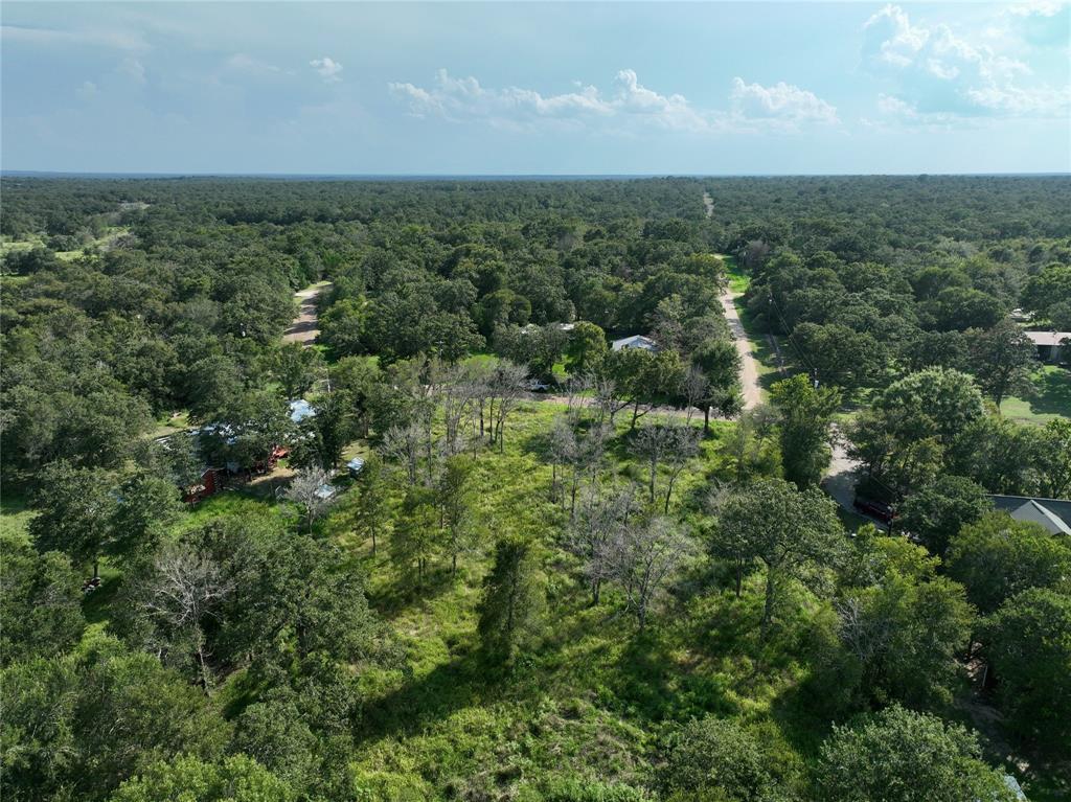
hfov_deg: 71.6
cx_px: 536
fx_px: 742
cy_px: 401
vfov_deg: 56.8
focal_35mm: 24
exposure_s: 1/3200
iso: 200
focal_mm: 12.29
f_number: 2.8
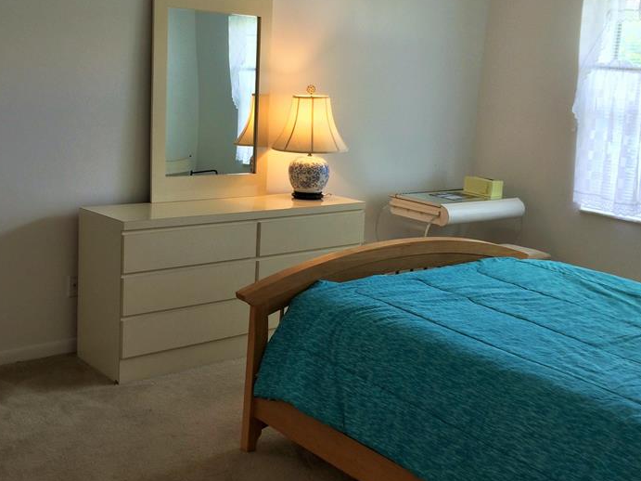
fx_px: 796
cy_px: 202
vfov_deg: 33.5
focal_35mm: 43
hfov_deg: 43.8
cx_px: 299
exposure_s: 1/40
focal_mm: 4.15
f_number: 2.2
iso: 40
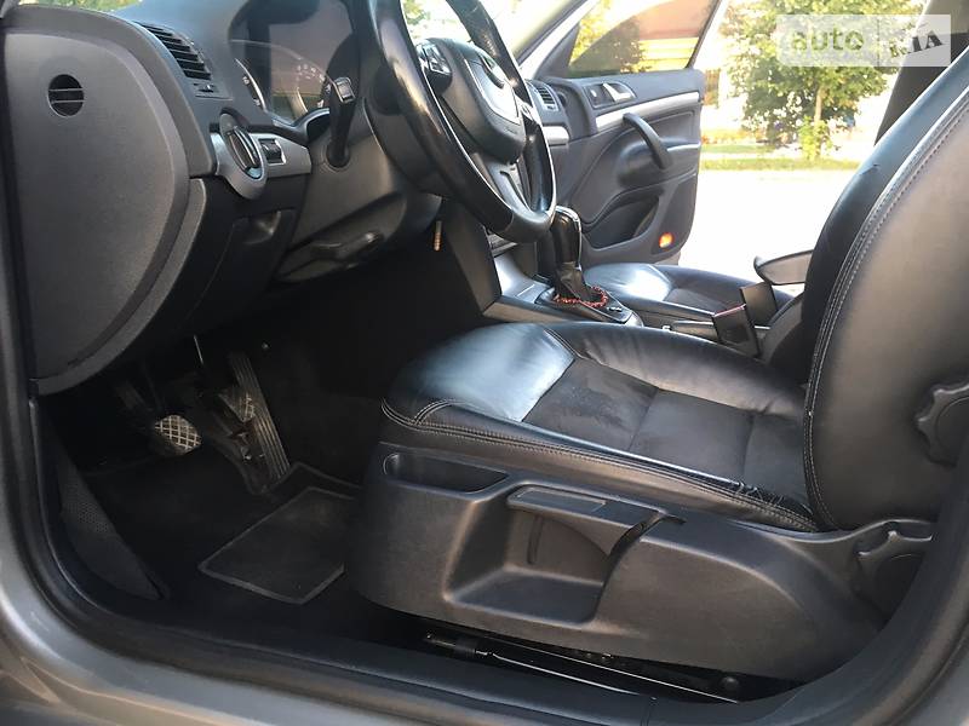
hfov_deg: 61.7
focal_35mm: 29
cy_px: 363
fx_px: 812
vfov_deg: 48.2
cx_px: 484
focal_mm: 4.2
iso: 80
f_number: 2.2
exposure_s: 1/33
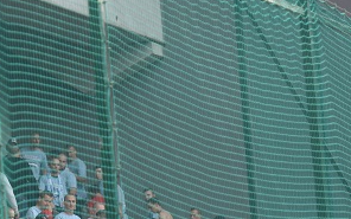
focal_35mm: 419
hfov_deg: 5.0
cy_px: 234
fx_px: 4008
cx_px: 41
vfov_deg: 3.1
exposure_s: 1/500
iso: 800
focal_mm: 180
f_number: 4
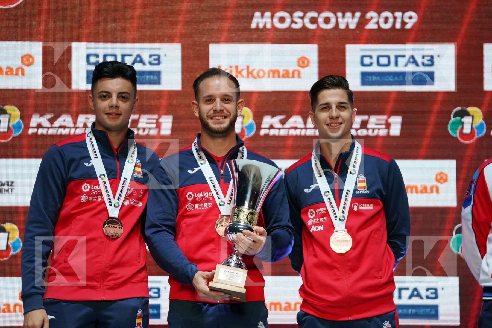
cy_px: 164
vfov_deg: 9.5
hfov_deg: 14.3
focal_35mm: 144
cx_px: 246
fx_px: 1968
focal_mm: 144
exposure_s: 1/250
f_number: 2.8
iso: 200
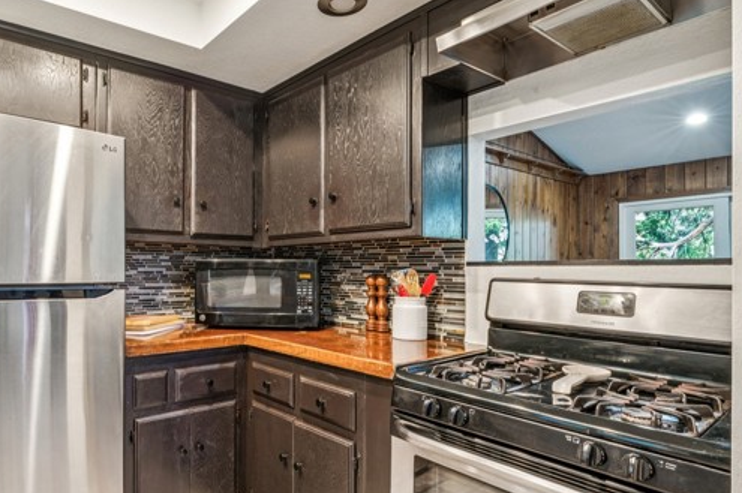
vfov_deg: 56.8
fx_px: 456
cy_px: 265
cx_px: 270
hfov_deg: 76.7
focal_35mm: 22
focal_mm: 17.1
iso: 100
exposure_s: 6
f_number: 13
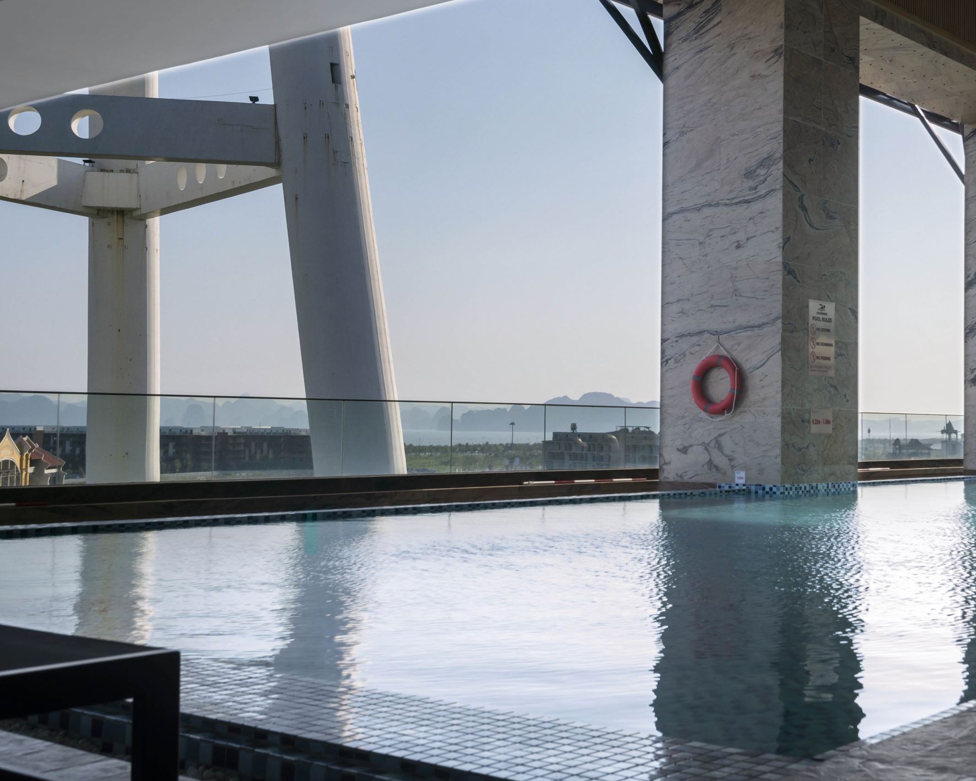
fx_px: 1416
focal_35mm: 49
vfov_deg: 30.8
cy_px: 340
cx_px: 737
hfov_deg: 37.1
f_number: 9
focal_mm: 29
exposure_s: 1/400
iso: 200
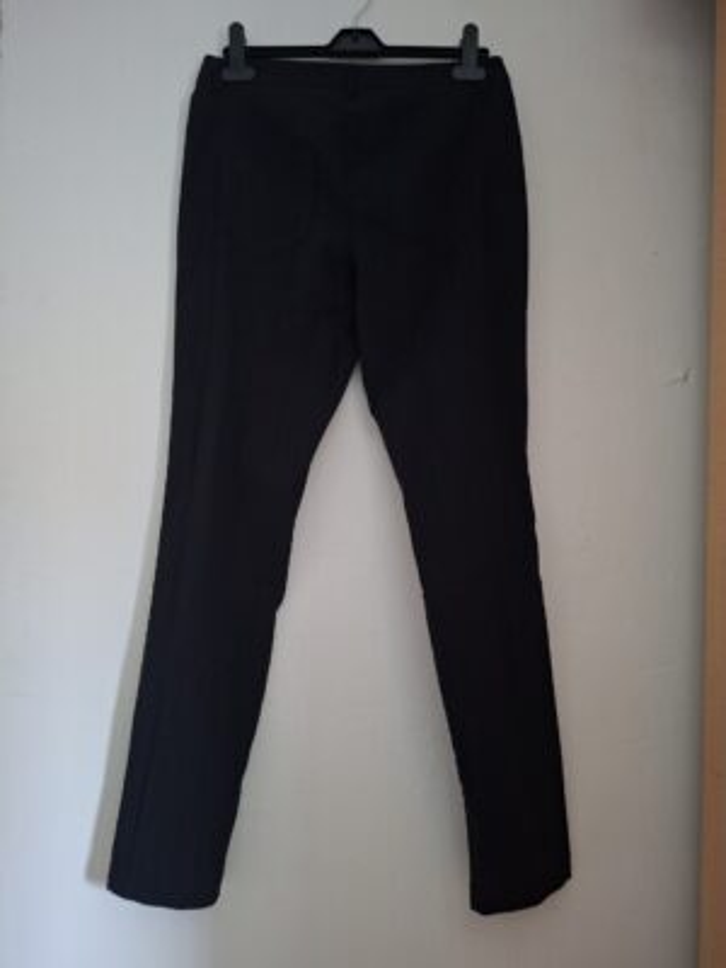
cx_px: 363
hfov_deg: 58.9
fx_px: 643
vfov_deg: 73.9
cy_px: 484
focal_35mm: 23
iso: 640
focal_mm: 5.54
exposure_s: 1/24
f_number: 1.8
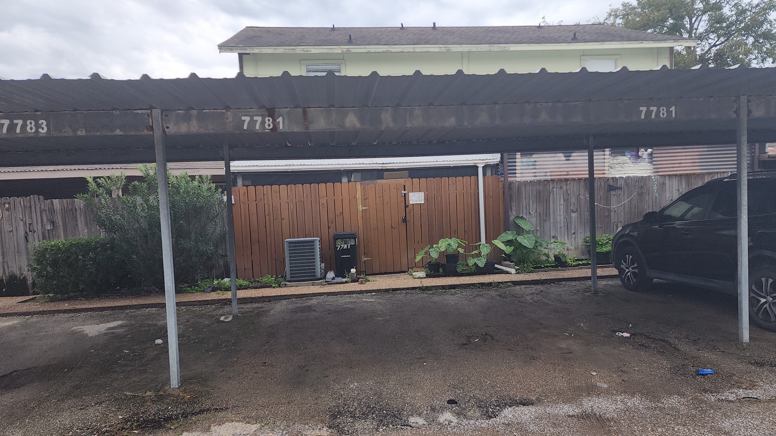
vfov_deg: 44.3
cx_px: 401
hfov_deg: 71.9
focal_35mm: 26
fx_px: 535
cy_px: 242
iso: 12
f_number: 1.8
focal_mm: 6.4
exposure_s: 1/171
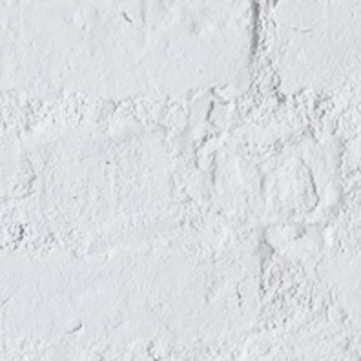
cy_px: 405
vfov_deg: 5.0
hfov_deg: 4.7
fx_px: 4094
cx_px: 1335
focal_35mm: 347
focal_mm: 19.77
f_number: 5.6
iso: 160
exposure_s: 1/160
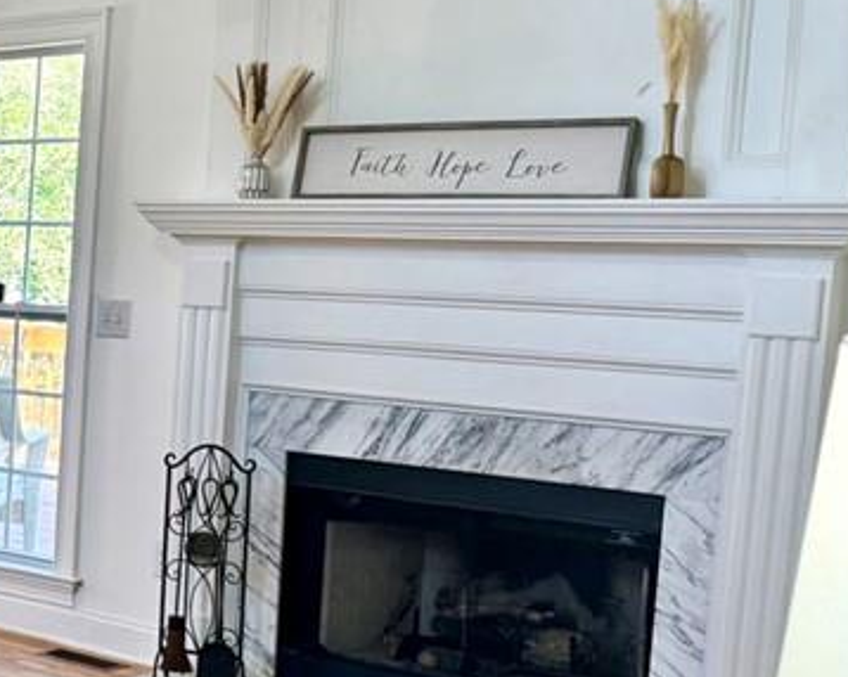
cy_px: 417
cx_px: -298
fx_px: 1681
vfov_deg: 22.7
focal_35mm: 67
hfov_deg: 24.2
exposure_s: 1/120
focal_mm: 6.76
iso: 160
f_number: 1.78
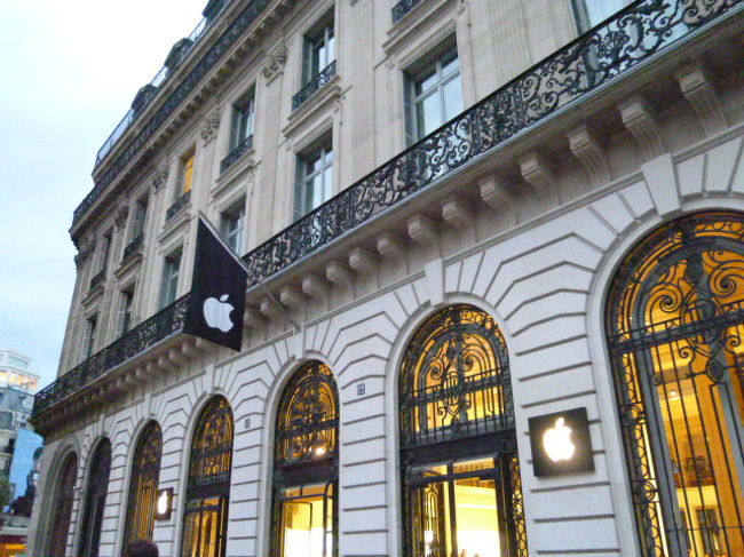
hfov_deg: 61.7
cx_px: 372
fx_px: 623
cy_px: 278
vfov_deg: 48.2
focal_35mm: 29
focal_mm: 5.1
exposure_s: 1/60
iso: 1600
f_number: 2.4
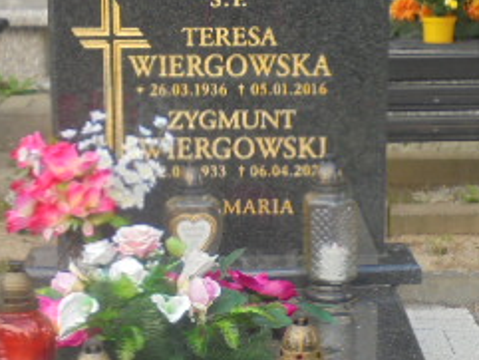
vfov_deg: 14.6
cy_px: 296
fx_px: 1398
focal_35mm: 101
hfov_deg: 19.4
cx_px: 248
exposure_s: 1/100
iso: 100
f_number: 4.2
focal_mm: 6.9
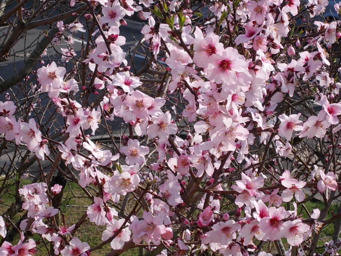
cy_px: 128
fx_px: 1251
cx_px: 170
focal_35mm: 127
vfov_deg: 11.7
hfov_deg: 15.5
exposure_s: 1/250
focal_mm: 17.9
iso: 80
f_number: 6.3
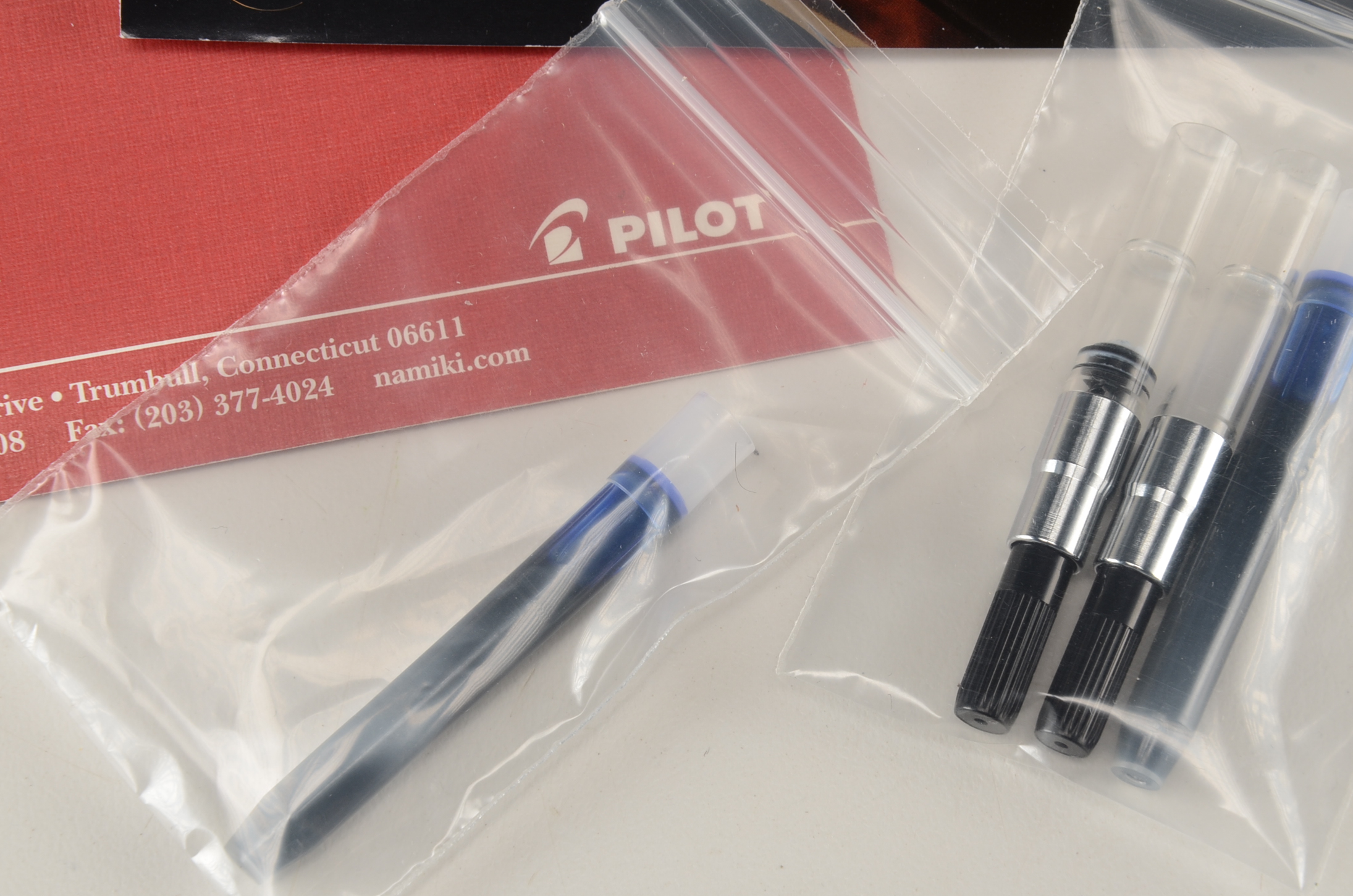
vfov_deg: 10.1
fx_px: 5064
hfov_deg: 15.2
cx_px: 731
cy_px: 483
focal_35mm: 135
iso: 200
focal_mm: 80
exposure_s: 1/125
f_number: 13
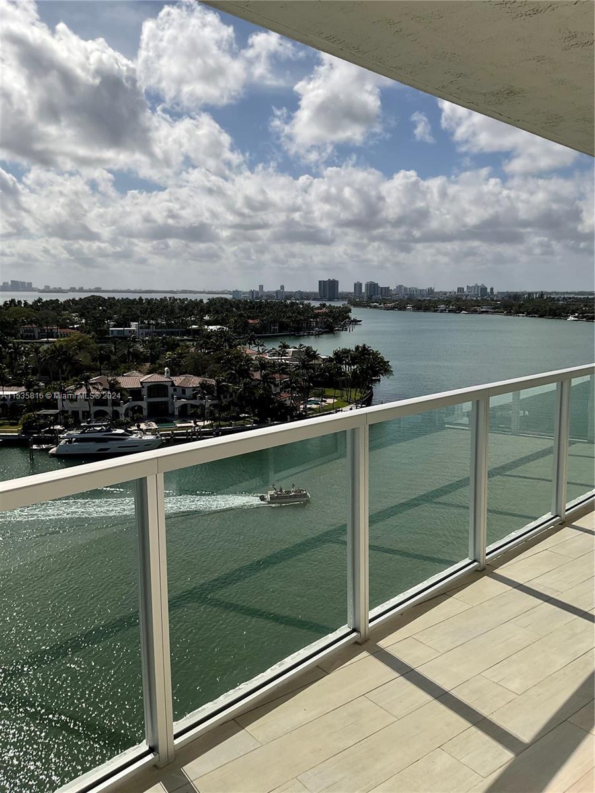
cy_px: 396
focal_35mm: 29
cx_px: 298
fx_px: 665
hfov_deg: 48.2
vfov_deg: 61.7
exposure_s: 1/6536
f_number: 1.8
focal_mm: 3
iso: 16
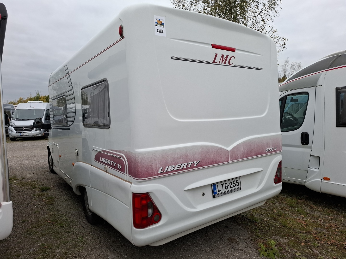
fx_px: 230
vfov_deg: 58.9
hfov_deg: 73.9
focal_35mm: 23
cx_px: 173
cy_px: 130
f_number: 1.8
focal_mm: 5.54
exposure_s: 1/269
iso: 50
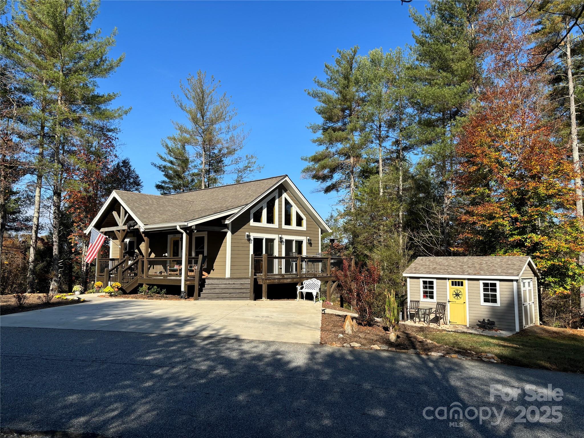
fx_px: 439
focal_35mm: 26
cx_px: 292
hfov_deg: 67.3
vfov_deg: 53.1
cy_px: 219
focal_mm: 5.96
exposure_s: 1/2513
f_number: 1.6
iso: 50
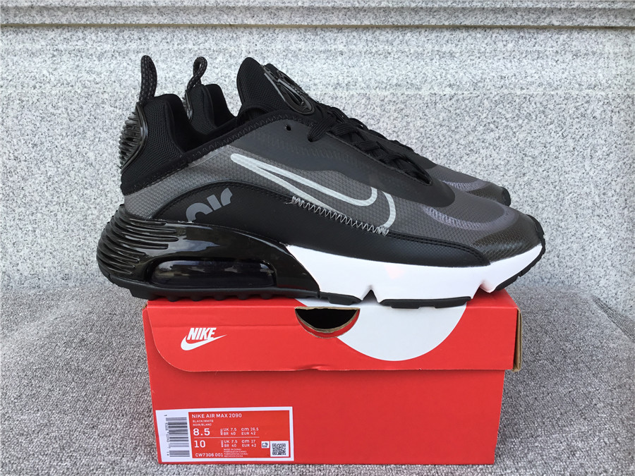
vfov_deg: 45.4
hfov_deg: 58.4
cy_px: 238
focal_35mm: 31
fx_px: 569
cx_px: 318
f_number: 2.4
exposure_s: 1/306
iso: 25
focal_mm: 3.3
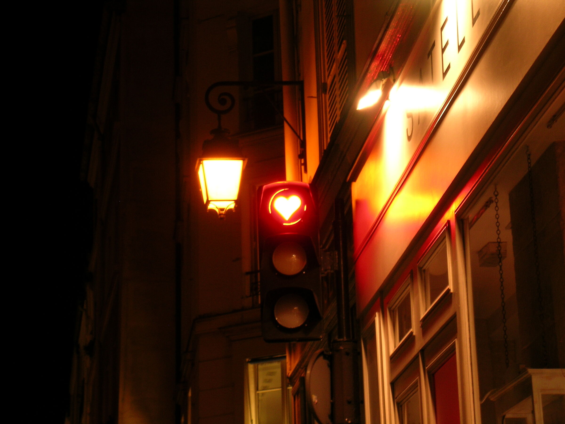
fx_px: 1893
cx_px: 282
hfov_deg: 17.0
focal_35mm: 116
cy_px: 212
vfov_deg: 12.8
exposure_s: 1/5
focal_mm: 24
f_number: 4.6
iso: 100
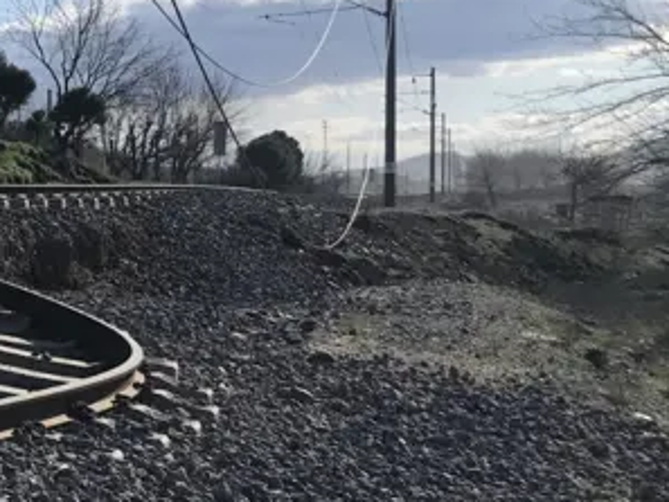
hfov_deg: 21.6
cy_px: 360
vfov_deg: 17.7
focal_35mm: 83
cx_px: -164
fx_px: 1605
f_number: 1.8
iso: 20
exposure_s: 1/3546
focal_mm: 3.99
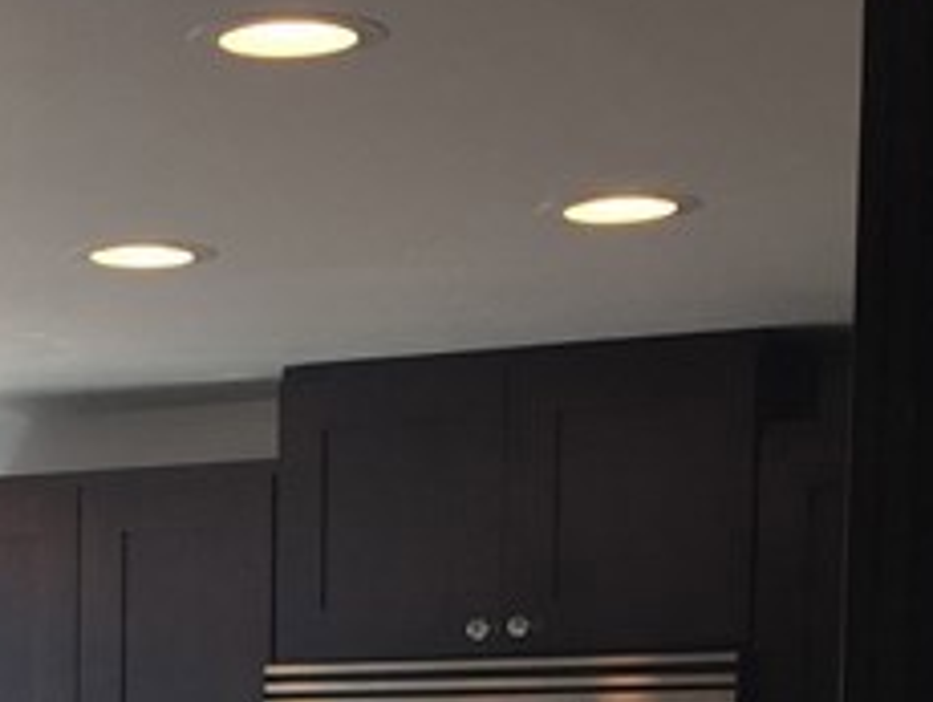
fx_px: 3481
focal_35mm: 129
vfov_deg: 10.8
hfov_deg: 15.0
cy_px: 1242
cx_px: 12
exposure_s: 1/120
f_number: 2.2
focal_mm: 4.15
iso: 32
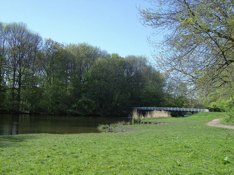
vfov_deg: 30.9
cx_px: 116
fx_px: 318
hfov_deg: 40.4
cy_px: 88
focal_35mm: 47
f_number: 5.1
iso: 100
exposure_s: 1/324
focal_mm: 7.7
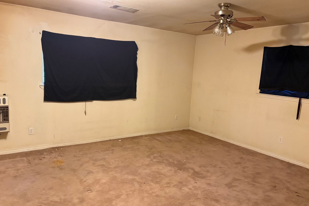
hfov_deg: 65.5
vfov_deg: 46.4
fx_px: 240
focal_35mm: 28
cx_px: 150
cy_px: 102
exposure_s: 1/60
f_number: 1.6
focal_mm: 5.96
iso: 400
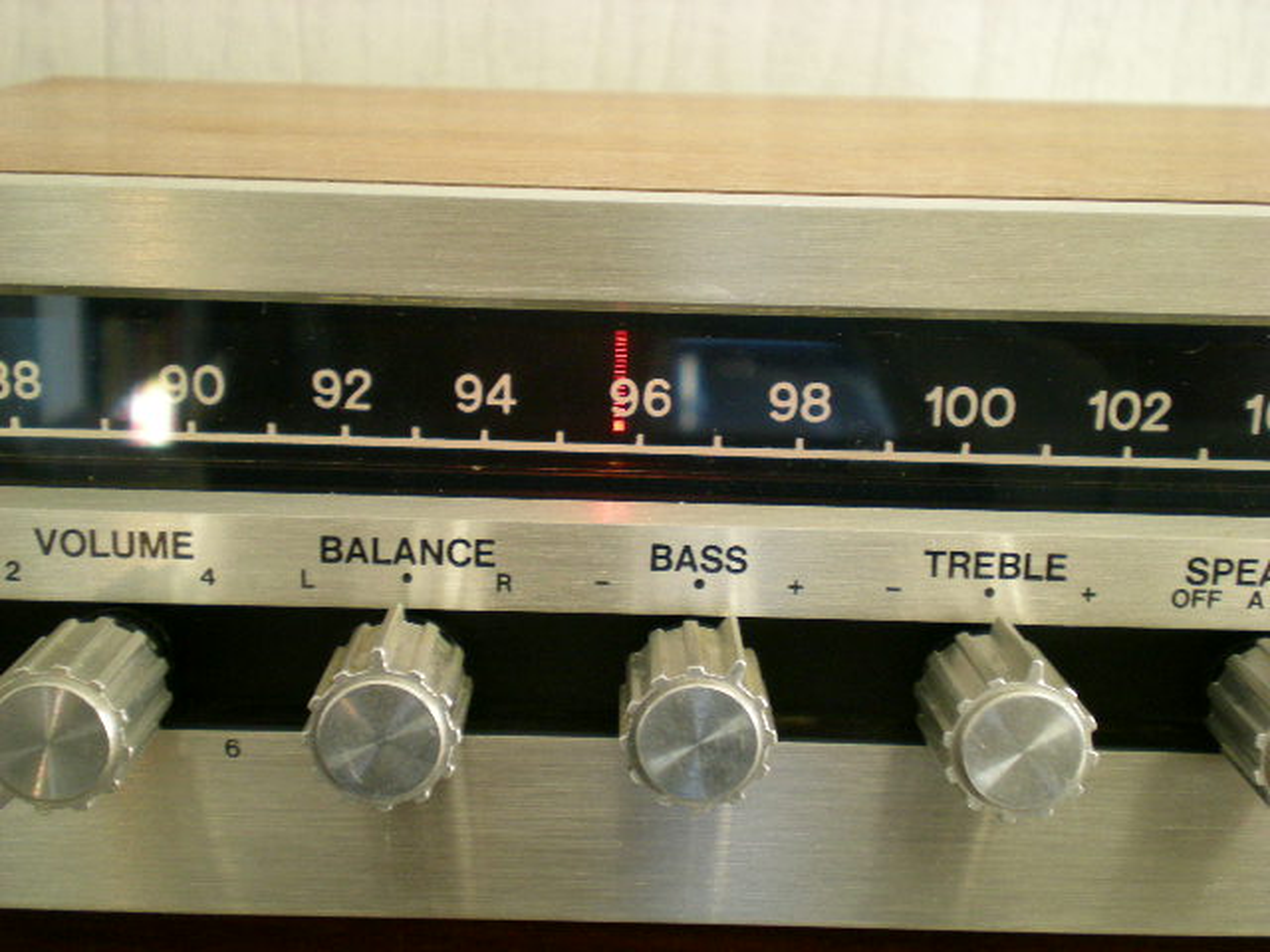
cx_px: 635
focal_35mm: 44
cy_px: 476
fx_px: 1614
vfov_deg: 32.9
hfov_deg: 42.9
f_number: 3.5
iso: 200
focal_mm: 7.4
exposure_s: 1/11.4
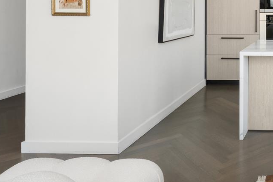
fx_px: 319
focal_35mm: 42
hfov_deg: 37.7
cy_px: 4
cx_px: 308
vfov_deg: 29.9
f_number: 18
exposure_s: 1/50
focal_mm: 14
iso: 640
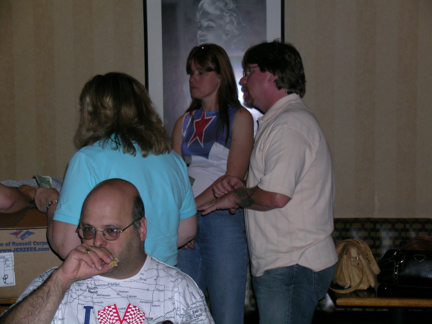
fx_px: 936
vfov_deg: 19.6
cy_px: 162
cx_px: 216
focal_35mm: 75
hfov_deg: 26.0
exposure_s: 1/121
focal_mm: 15.6
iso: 100
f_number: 4
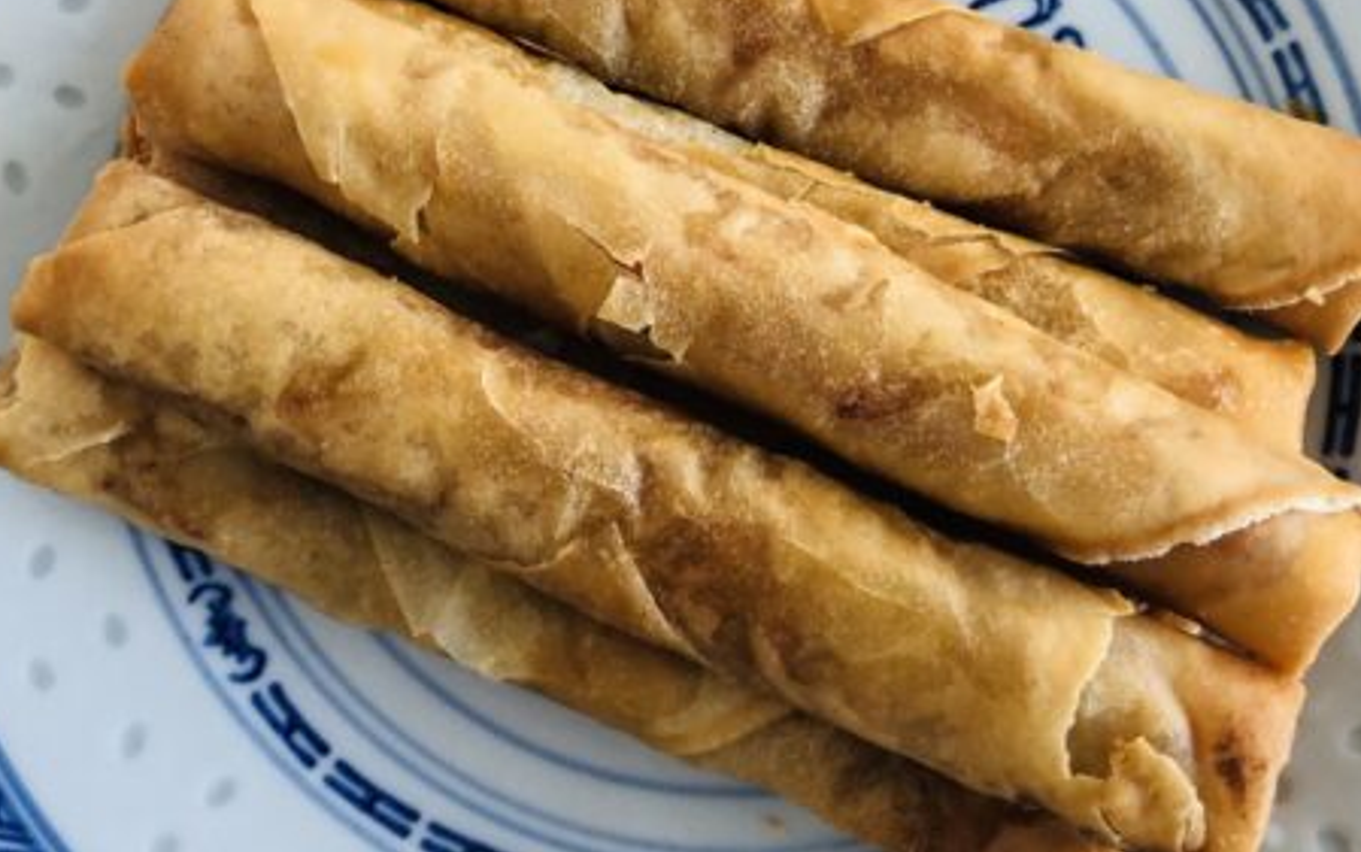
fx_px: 1707
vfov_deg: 27.9
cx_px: 724
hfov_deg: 43.5
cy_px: 288
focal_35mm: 46
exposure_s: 1/120
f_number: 1.8
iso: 100
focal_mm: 3.99
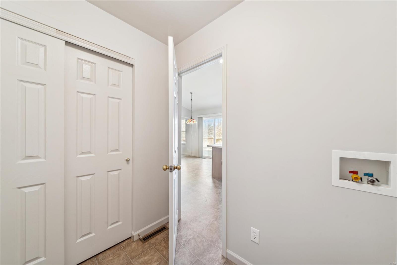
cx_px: 198
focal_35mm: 12
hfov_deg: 112.6
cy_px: 132
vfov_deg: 90.0
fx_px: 132
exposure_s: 1/8
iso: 320
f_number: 8
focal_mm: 12
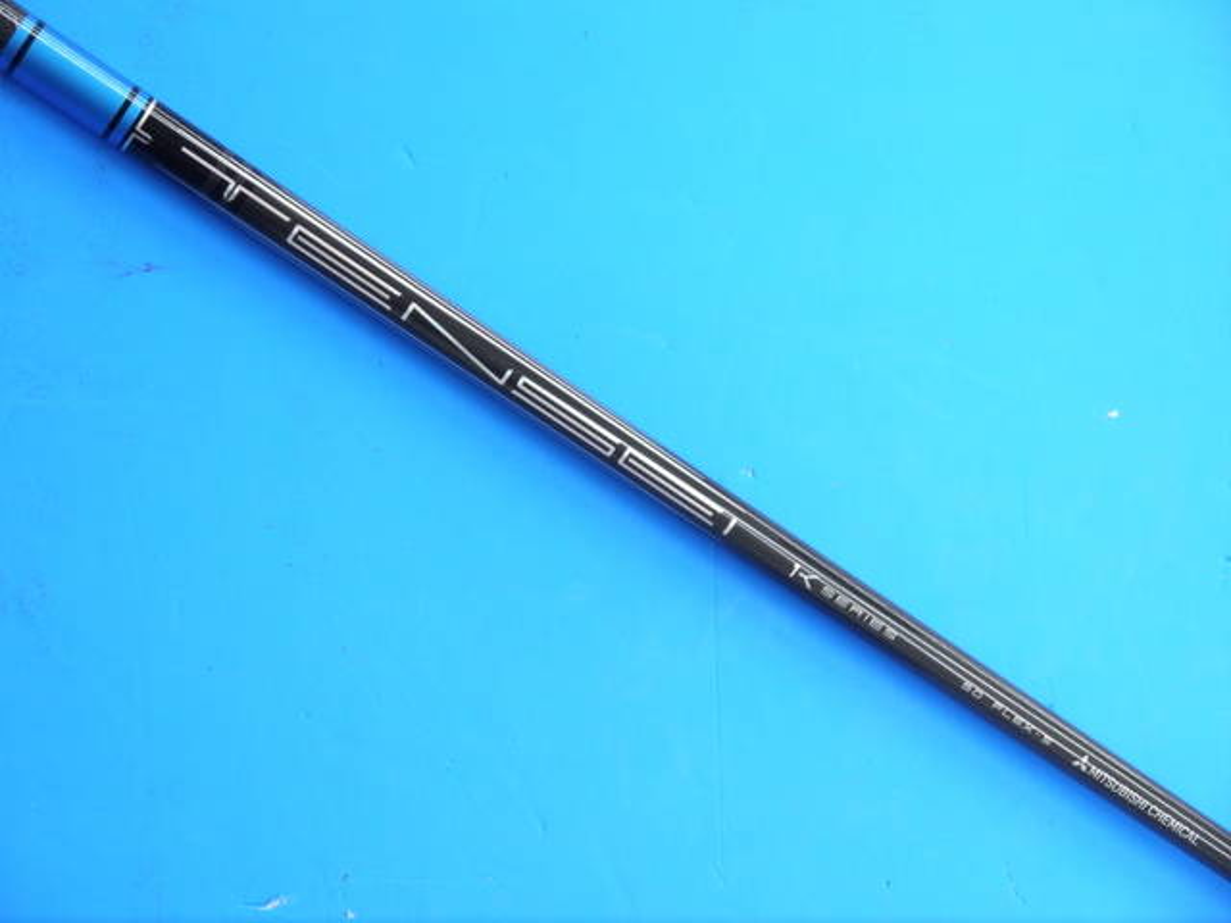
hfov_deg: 29.4
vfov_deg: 22.3
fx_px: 2347
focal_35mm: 66
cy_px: 462
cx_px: 616
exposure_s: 1/100
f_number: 5.2
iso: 800
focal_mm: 33
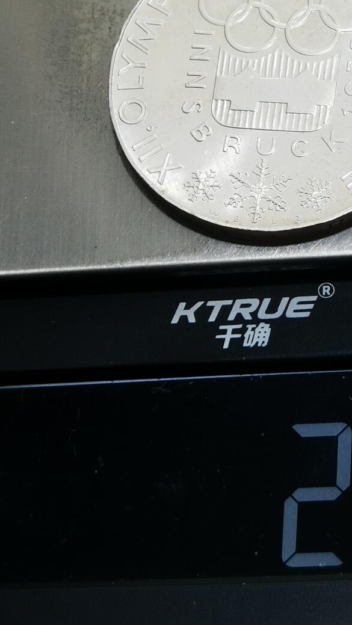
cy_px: 88
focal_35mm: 117
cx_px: 266
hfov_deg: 10.3
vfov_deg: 18.1
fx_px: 1940
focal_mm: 6.67
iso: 50
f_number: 1.9
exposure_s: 1/100
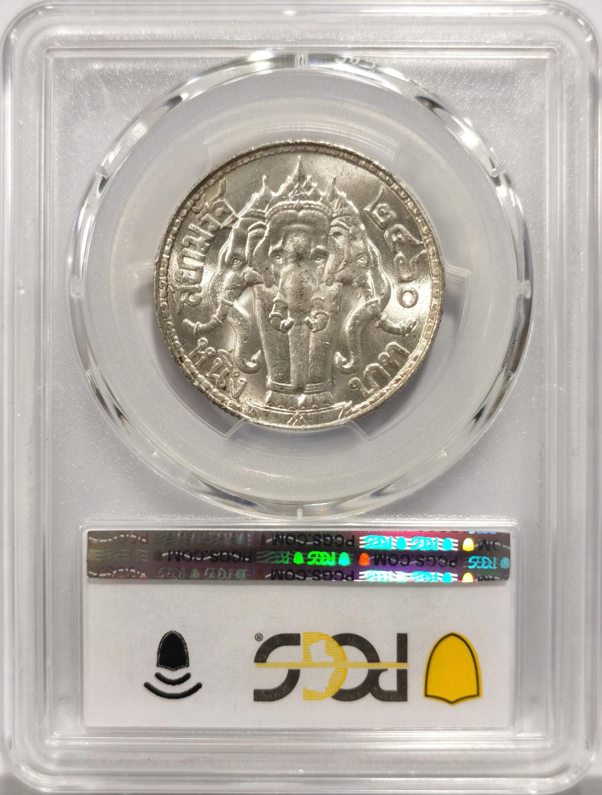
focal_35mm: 54
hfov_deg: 27.2
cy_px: 398
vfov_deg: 35.4
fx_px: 1245
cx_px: 301
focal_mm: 5.56
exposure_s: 1/100
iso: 80
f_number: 16
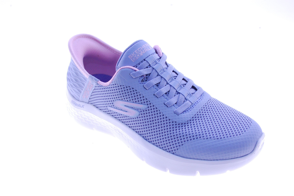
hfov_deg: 43.6
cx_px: 147
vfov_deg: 29.8
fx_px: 367
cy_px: 98
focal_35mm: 45
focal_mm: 30
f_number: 13
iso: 800
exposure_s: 1/30
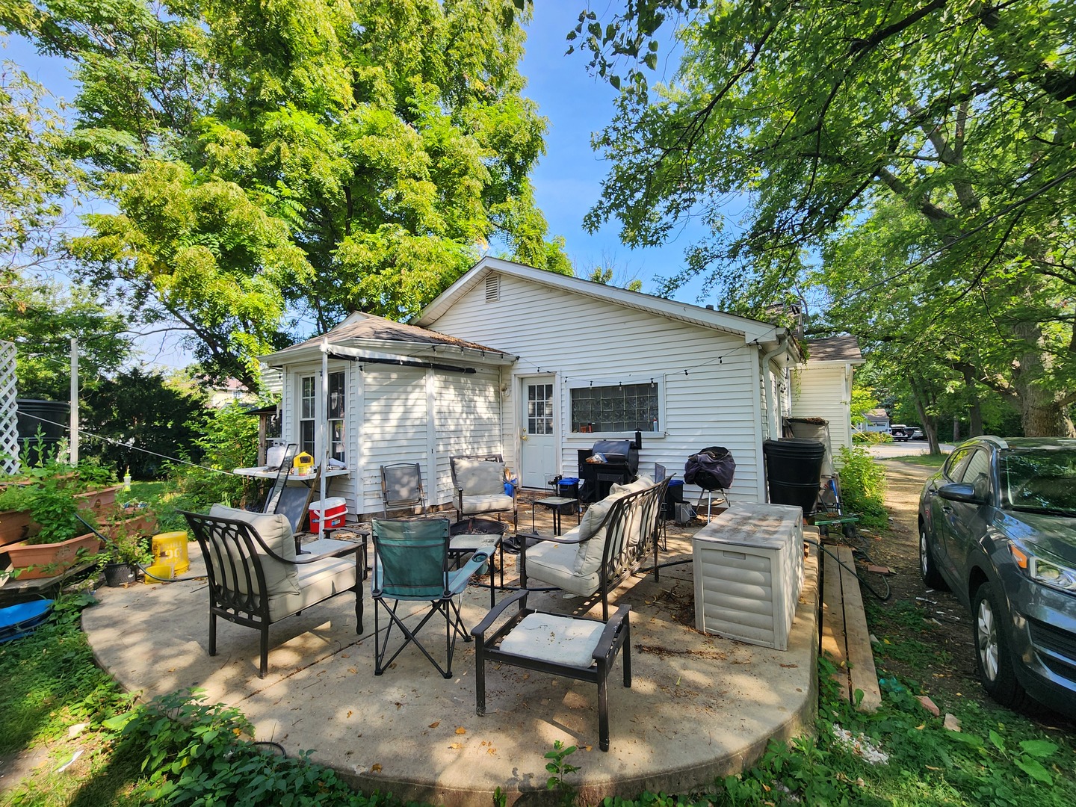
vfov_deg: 89.9
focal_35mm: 13
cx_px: 538
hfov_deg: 106.2
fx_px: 404
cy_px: 404
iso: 50
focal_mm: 2.2
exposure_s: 1/453
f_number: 2.2
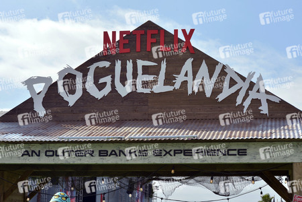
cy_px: 101
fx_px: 587
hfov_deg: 28.8
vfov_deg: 19.5
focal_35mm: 70
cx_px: 151
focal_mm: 70
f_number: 13
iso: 160
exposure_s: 1/250
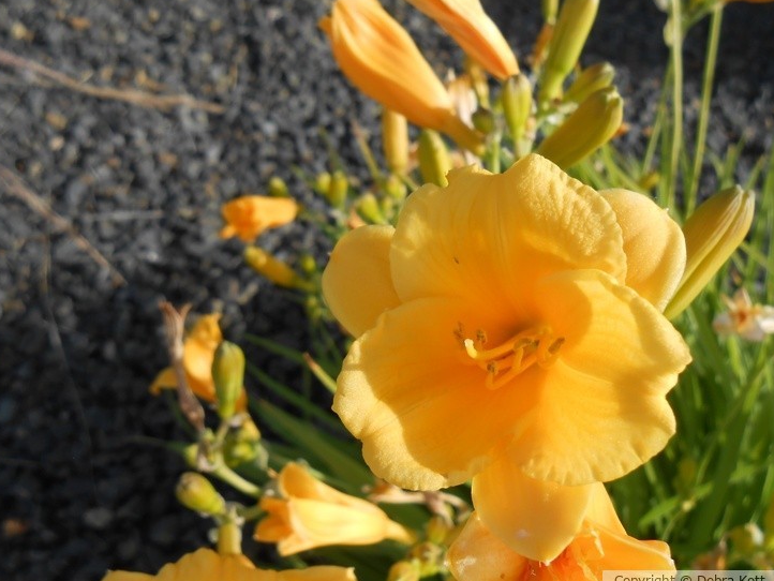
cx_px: 389
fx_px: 604
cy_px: 290
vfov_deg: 51.4
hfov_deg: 65.3
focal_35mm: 27
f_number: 3.5
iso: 80
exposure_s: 1/640
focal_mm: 4.6
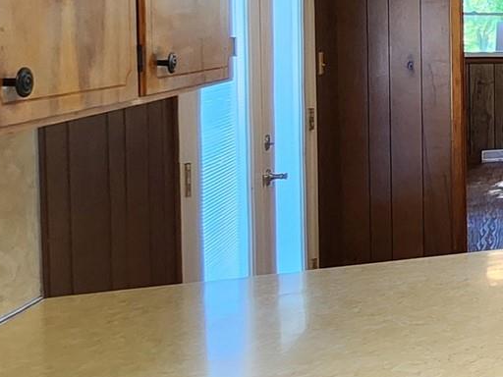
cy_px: 46
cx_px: 959
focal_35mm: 52
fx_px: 756
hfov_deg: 20.7
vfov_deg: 27.2
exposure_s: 1/60
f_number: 2.2
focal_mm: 2.2
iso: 250
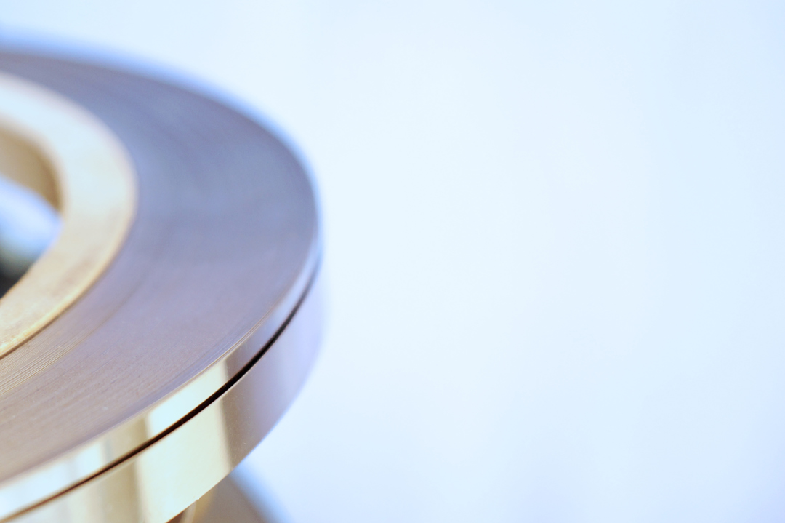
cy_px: 262
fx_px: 1635
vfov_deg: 18.2
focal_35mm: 75
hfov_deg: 27.0
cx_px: 392
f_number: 2.8
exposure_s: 1/125
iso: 100
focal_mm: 50
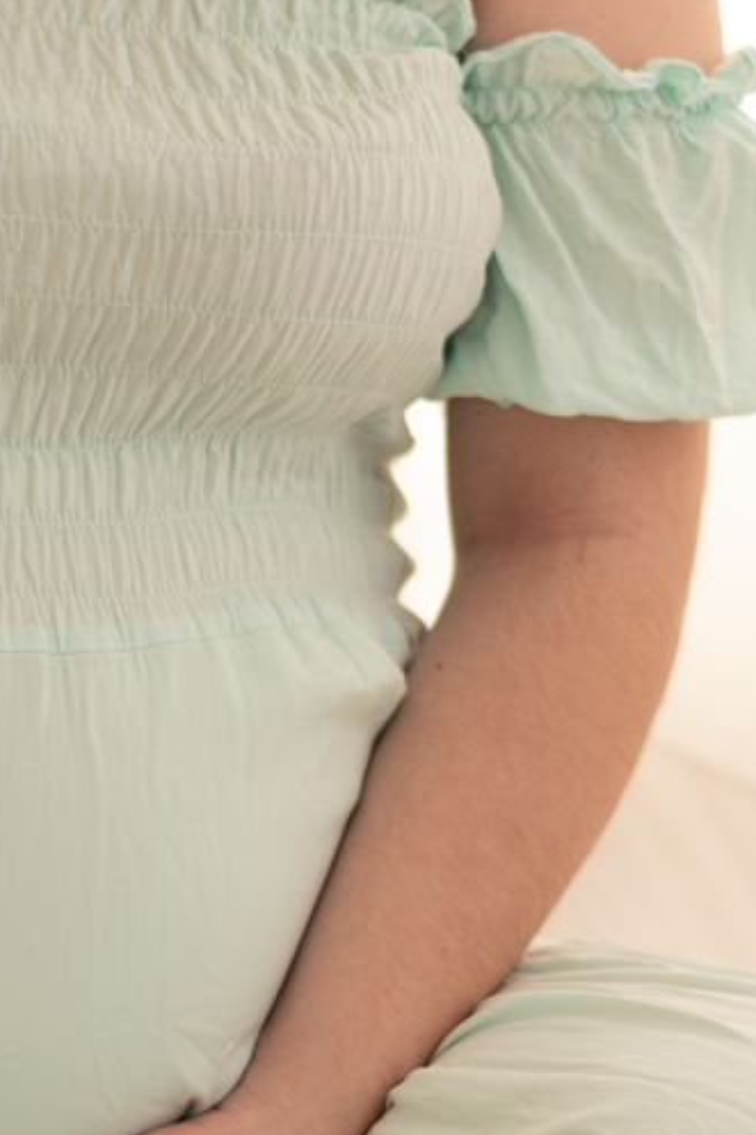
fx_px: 5705
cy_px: 806
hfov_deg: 7.6
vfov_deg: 11.3
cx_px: 21
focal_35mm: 181
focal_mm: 50
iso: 320
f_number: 2.5
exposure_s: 1/320
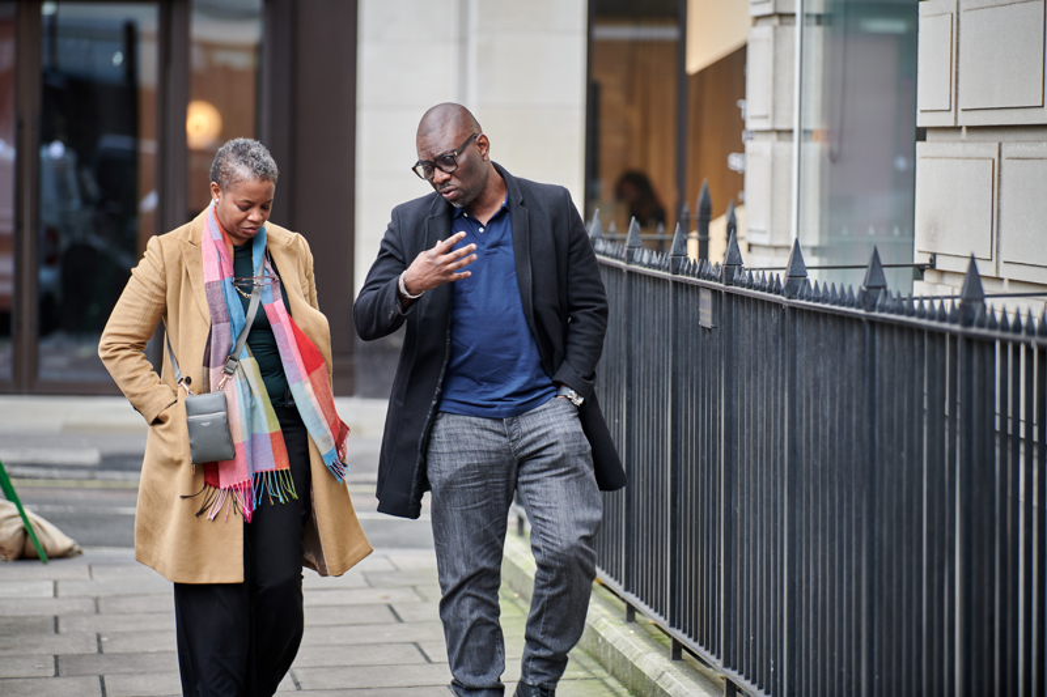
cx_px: 524
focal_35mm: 140
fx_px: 4071
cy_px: 348
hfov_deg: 14.7
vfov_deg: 9.8
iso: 320
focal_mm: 140
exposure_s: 1/250
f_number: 2.8
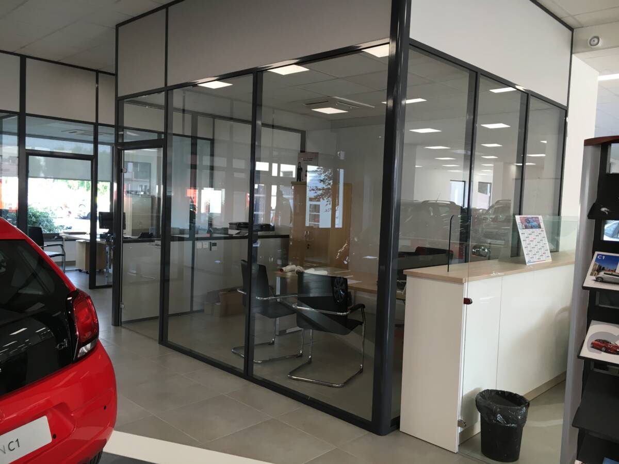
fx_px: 519
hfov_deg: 61.7
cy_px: 232
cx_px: 310
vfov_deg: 48.2
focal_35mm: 29
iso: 25
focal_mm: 4.15
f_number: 2.2
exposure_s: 1/33
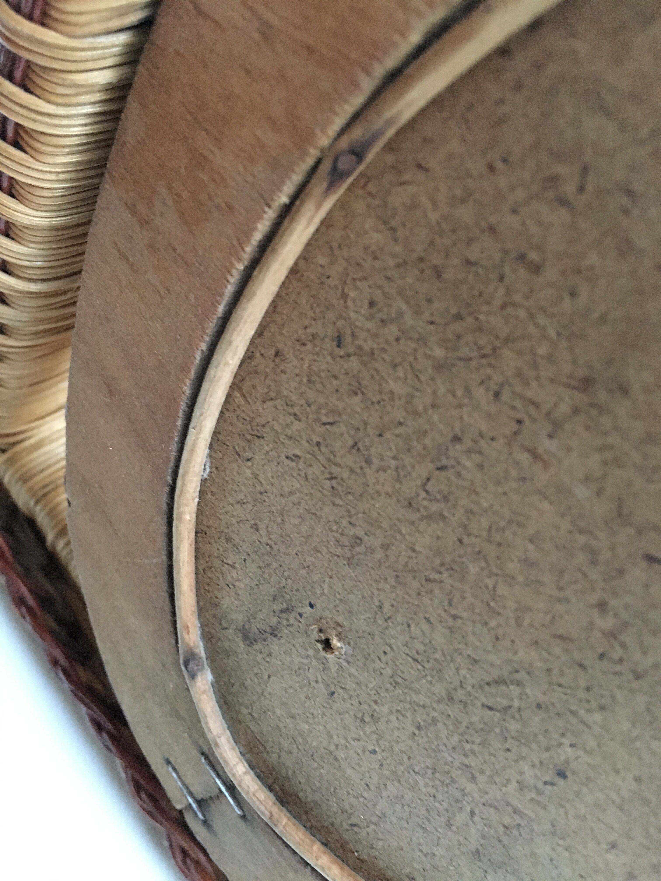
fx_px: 738
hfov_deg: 48.2
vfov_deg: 61.7
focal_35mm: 29
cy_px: 440
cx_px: 330
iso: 400
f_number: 2.2
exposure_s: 1/17
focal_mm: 4.15
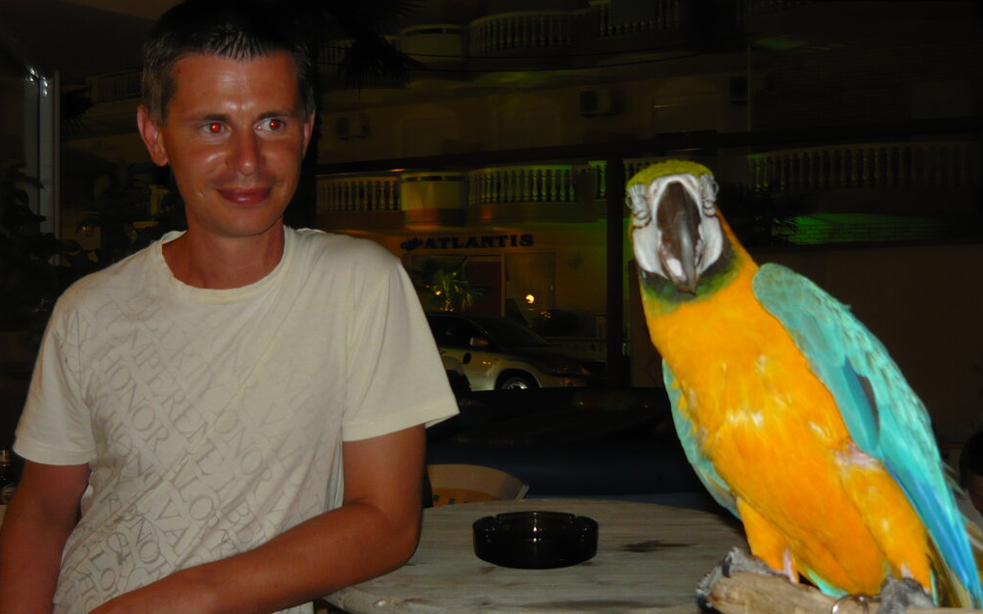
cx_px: 492
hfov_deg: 44.4
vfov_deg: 28.6
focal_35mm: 45
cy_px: 321
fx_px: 1205
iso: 100
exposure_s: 1/8
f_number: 2.9
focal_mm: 6
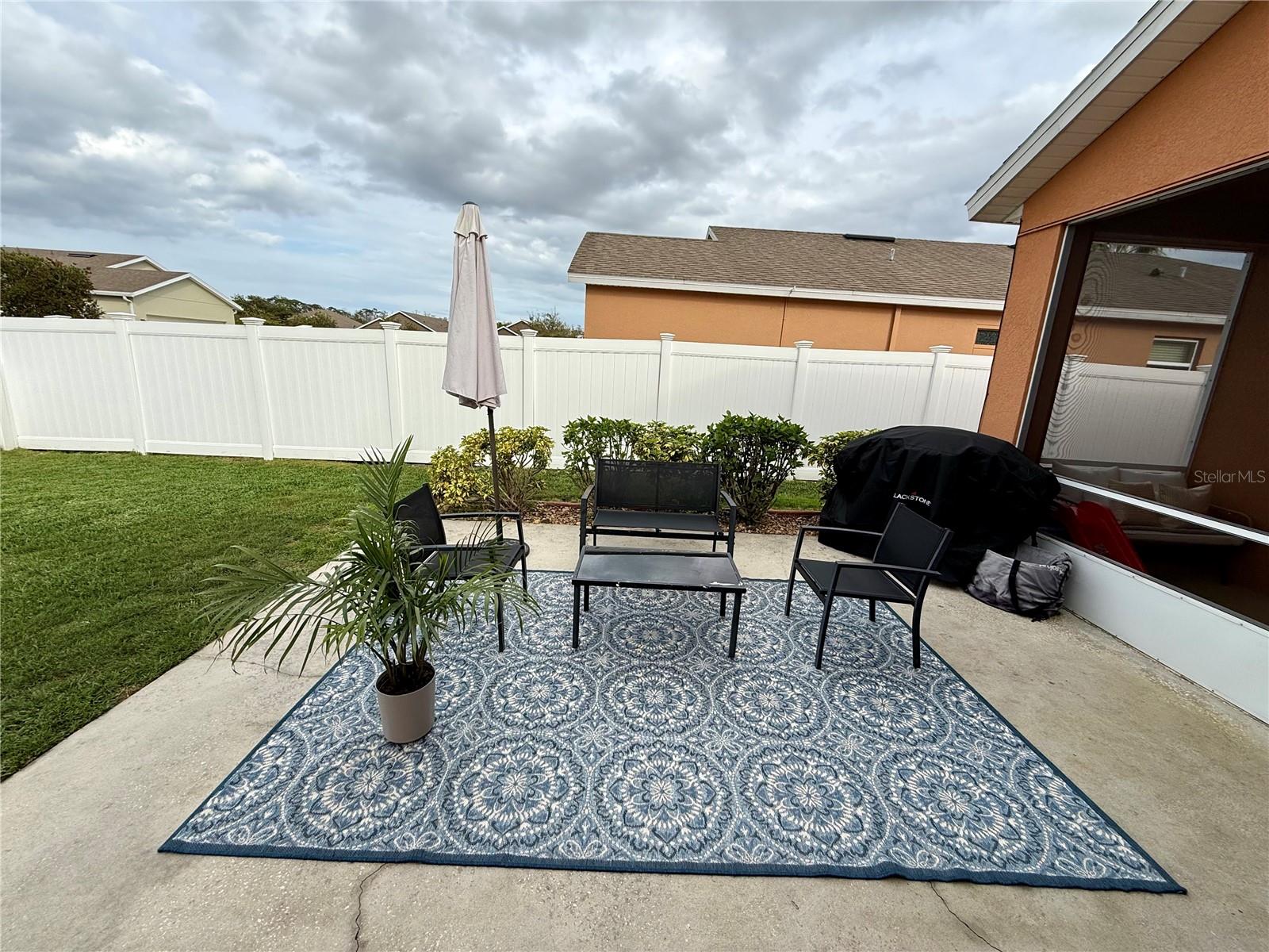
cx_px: 634
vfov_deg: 85.7
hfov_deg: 102.1
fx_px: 513
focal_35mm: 14
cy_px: 476
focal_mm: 2.22
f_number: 2.2
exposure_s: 1/1285
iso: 50
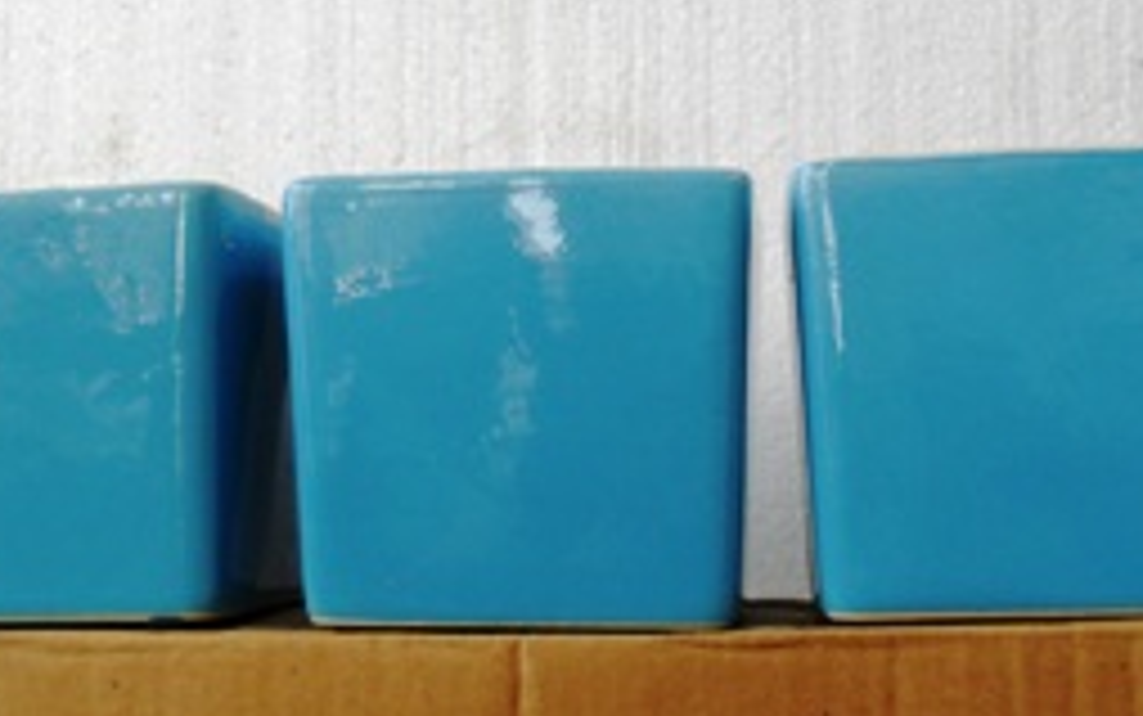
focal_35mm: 54
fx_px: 1683
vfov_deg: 23.9
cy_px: 495
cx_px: 508
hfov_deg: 37.5
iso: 100
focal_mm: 4.9
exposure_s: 1/90
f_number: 3.5
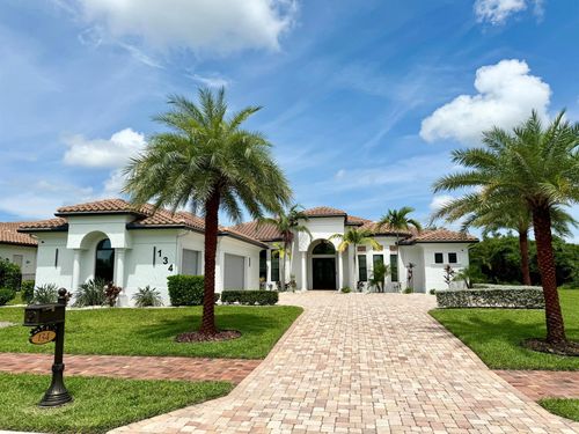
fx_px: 401
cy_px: 217
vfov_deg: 56.8
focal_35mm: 24
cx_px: 290
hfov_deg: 71.6
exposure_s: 1/7937
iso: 80
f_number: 1.78
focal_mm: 6.76
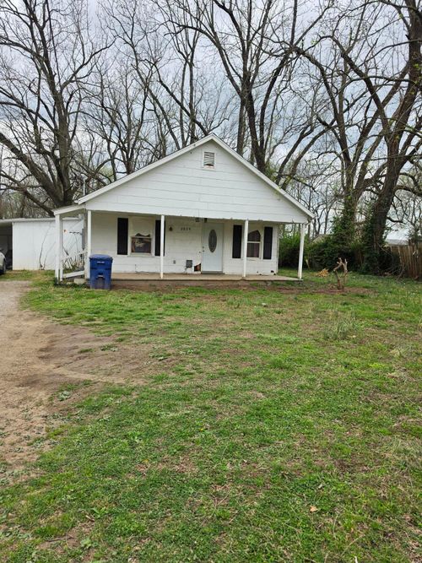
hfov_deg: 58.9
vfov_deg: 73.9
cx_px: 211
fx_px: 374
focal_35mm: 23
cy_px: 282
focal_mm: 6.5
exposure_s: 1/2060
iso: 64
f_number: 1.4
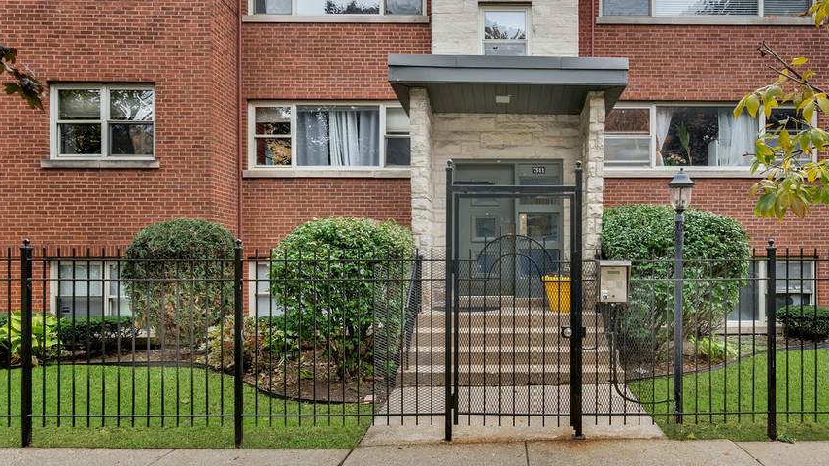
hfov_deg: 80.2
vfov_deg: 51.5
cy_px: 235
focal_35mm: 22
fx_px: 484
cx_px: 501
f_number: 8
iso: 1000
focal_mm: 14
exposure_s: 1/160
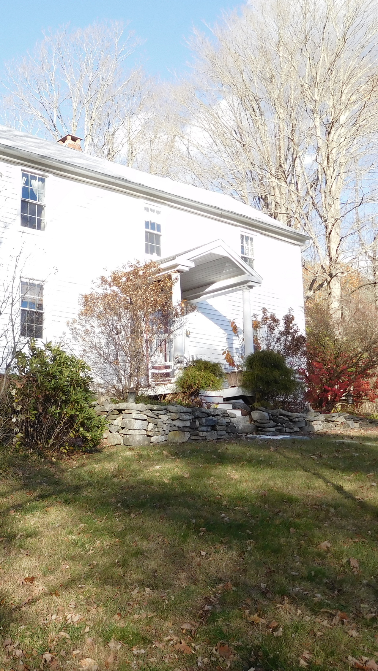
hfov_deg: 30.1
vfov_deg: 54.0
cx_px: 12
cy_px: 340
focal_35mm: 37
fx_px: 659
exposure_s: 1/400
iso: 125
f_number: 3.4
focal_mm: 4.5
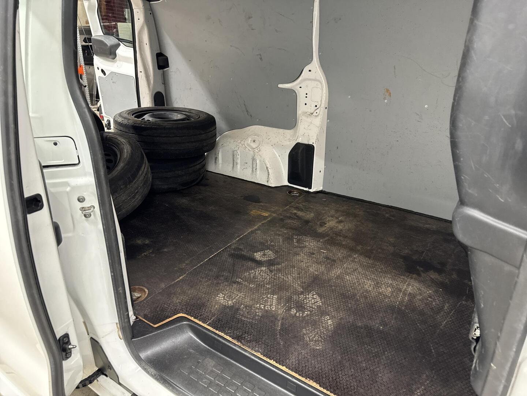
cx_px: 264
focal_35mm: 24
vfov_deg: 56.8
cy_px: 198
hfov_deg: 71.6
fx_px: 365
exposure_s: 1/50
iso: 400
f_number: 1.78
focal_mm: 6.76
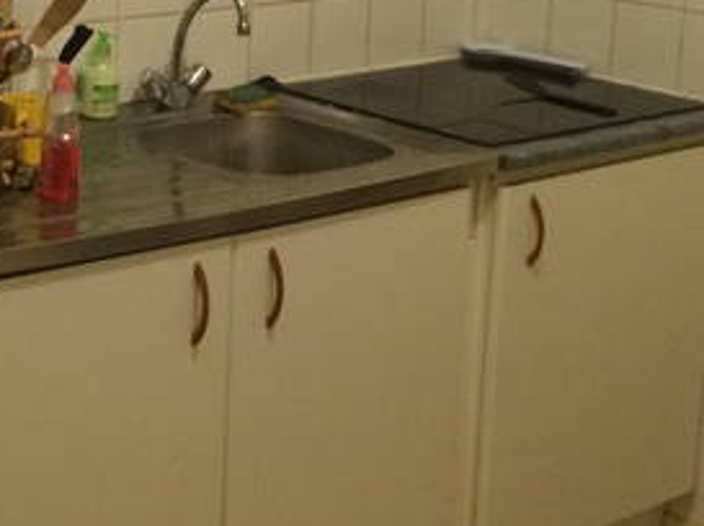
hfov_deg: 23.0
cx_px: 134
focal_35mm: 84
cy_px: 106
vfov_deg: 17.4
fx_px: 1706
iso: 250
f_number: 2.2
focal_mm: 4.15
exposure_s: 1/33
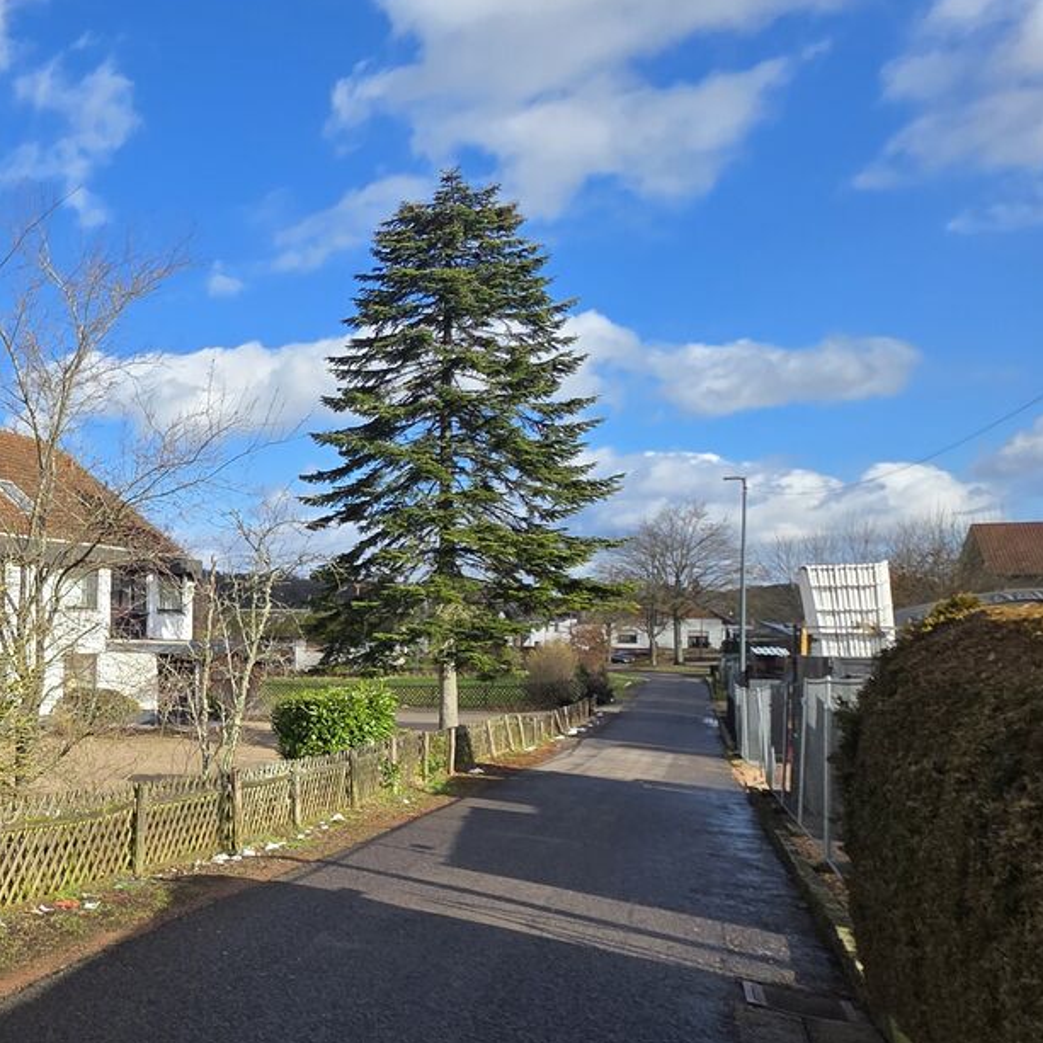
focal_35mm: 30
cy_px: 631
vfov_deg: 53.6
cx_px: -219
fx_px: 1023
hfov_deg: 38.9
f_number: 1.9
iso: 40
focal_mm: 2.2
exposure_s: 1/1962
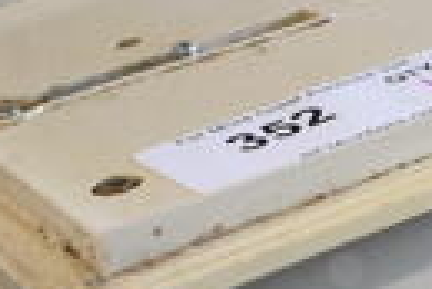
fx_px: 1526
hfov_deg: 15.4
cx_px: 552
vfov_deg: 10.5
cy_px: 405
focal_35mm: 127
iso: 800
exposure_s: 1/125
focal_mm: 18
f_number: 3.5
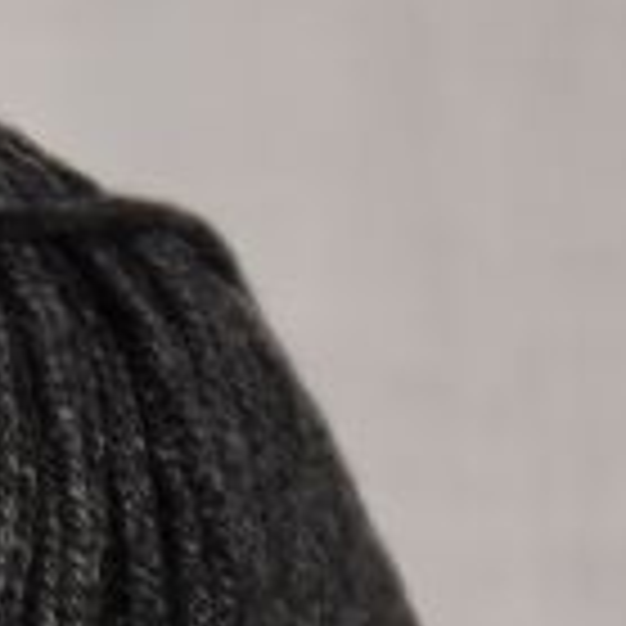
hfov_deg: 3.7
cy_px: 876
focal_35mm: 469
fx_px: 9596
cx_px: -531
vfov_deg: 3.7
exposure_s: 1/60
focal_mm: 80
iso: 320
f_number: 5.3
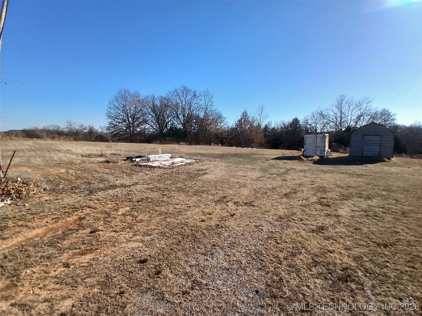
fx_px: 207
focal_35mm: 17
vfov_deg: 74.7
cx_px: 211
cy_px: 158
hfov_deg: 91.0
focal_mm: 1.4
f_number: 2.2
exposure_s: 1/1577
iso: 50
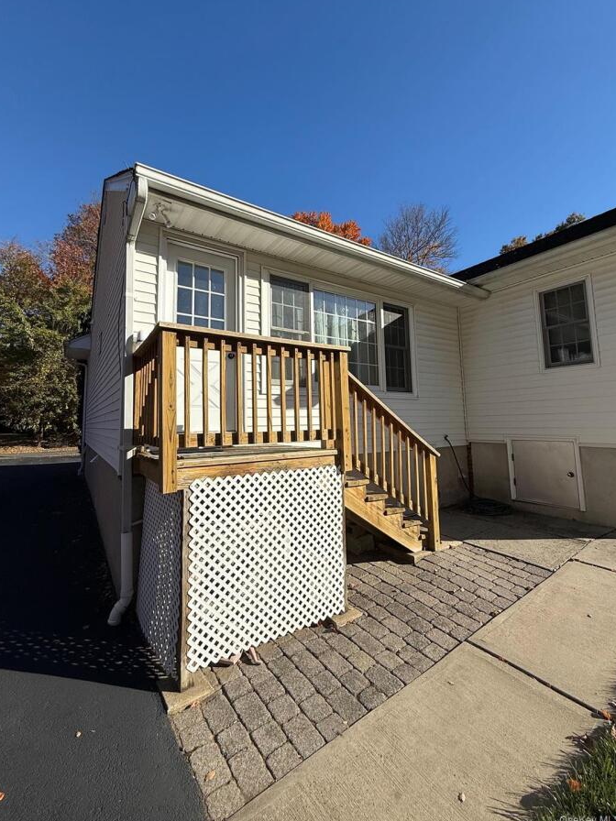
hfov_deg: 81.7
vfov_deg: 98.1
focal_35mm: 15
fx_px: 356
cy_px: 388
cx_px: 295
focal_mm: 2.22
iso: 50
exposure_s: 1/3891
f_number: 2.2
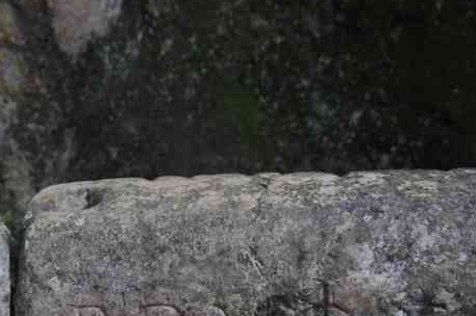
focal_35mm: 140
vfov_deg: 9.7
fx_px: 1850
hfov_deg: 14.4
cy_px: 307
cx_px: -39
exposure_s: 1/80
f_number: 7.1
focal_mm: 42.5
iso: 3200
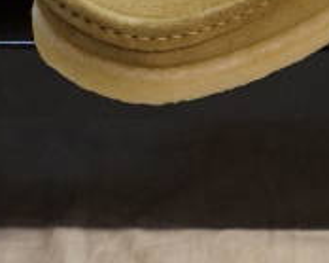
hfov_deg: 16.8
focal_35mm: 114
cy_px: -68
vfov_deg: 13.1
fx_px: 1109
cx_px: 229
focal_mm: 22
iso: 3200
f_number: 4
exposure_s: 1/60
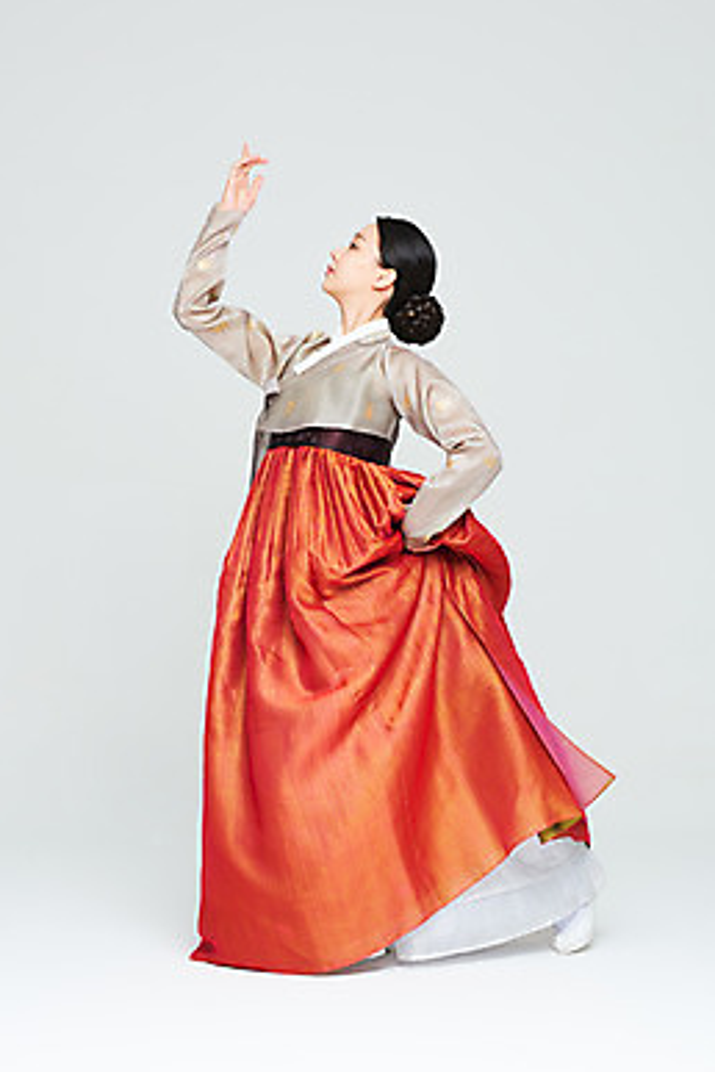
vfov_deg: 23.1
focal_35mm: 88
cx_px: 364
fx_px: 2621
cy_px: 535
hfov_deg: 15.5
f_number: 11
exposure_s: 1/125
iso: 100
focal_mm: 85
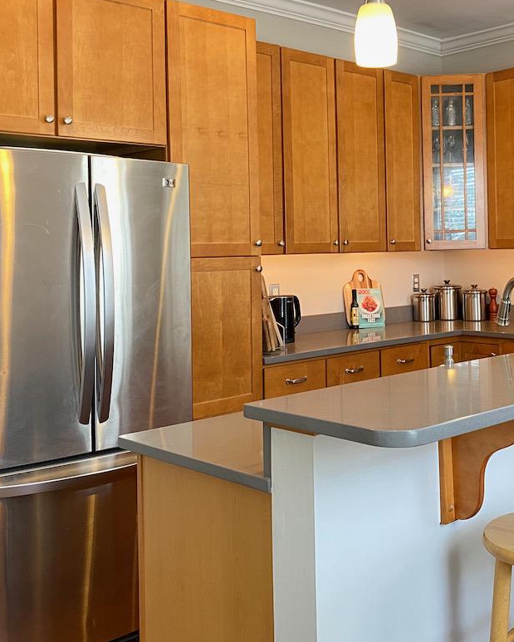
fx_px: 798
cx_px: 387
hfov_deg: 34.9
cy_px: 247
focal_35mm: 42
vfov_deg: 43.5
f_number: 1.8
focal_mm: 4.25
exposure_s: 1/60
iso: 200
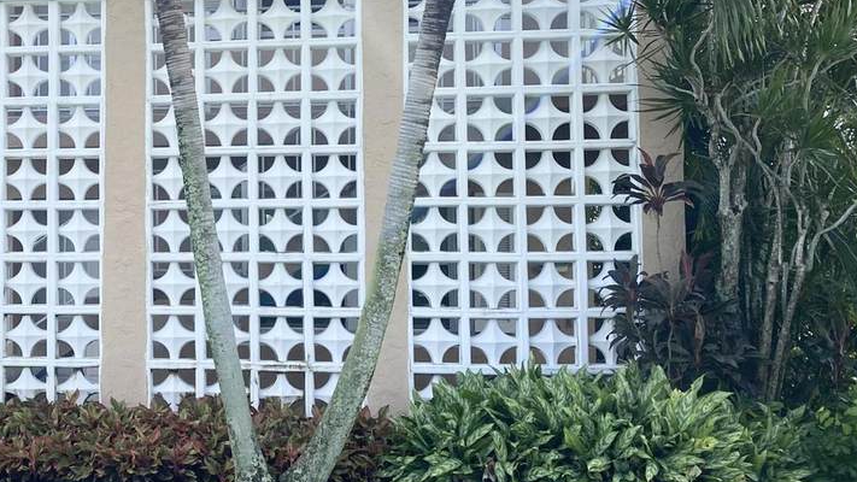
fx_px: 1159
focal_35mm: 51
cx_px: 116
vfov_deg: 23.5
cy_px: 204
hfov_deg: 38.3
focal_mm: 4.25
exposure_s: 1/719
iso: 32
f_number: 1.8
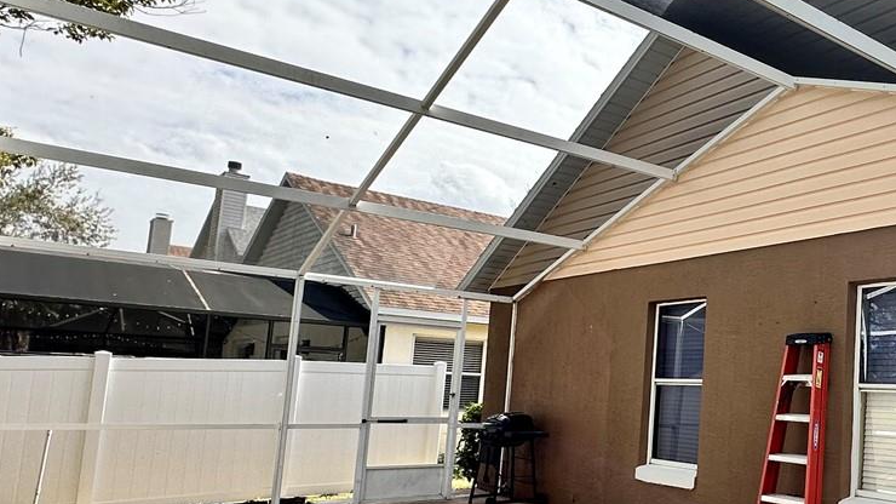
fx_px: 784
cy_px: 323
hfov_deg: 50.1
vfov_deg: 35.4
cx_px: 863
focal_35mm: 33
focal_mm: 2.22
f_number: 2.2
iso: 40
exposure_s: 1/334
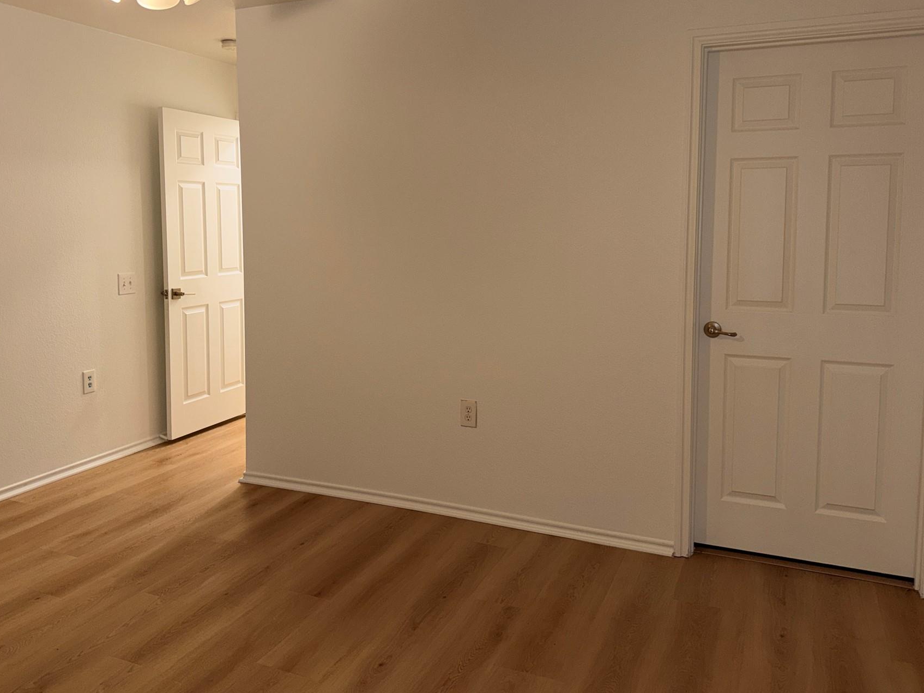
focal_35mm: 29
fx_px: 774
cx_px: 422
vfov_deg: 48.0
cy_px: 284
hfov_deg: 61.6
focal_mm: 6.76
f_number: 1.78
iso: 80
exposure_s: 1/24
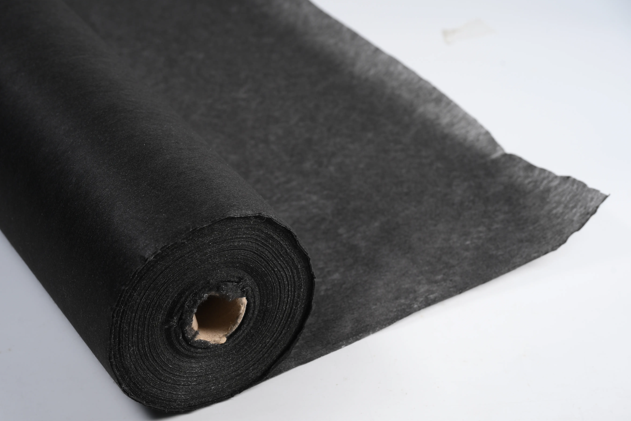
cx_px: 286
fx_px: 1472
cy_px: 229
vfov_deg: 16.3
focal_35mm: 84
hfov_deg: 24.2
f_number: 8
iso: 125
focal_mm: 75
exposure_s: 1/125
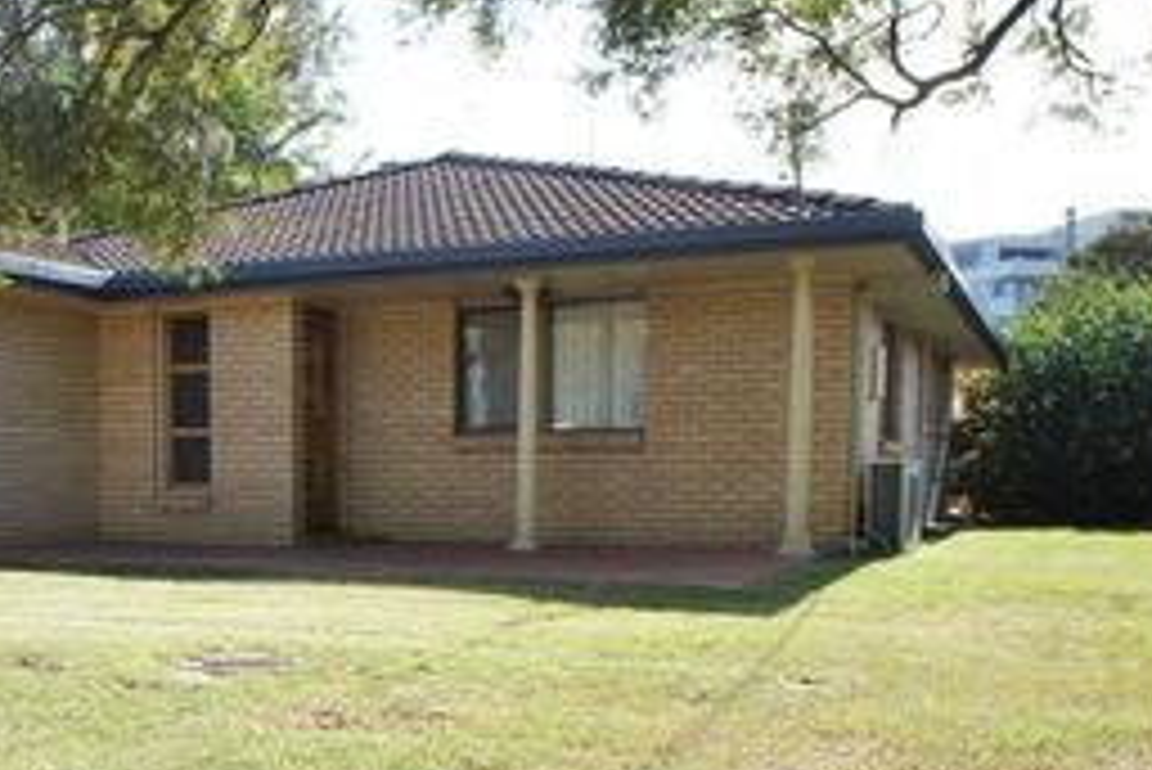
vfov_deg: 29.7
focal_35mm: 44
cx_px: 252
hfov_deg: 42.7
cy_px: 642
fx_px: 1409
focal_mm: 16
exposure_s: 1/250
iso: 200
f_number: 8
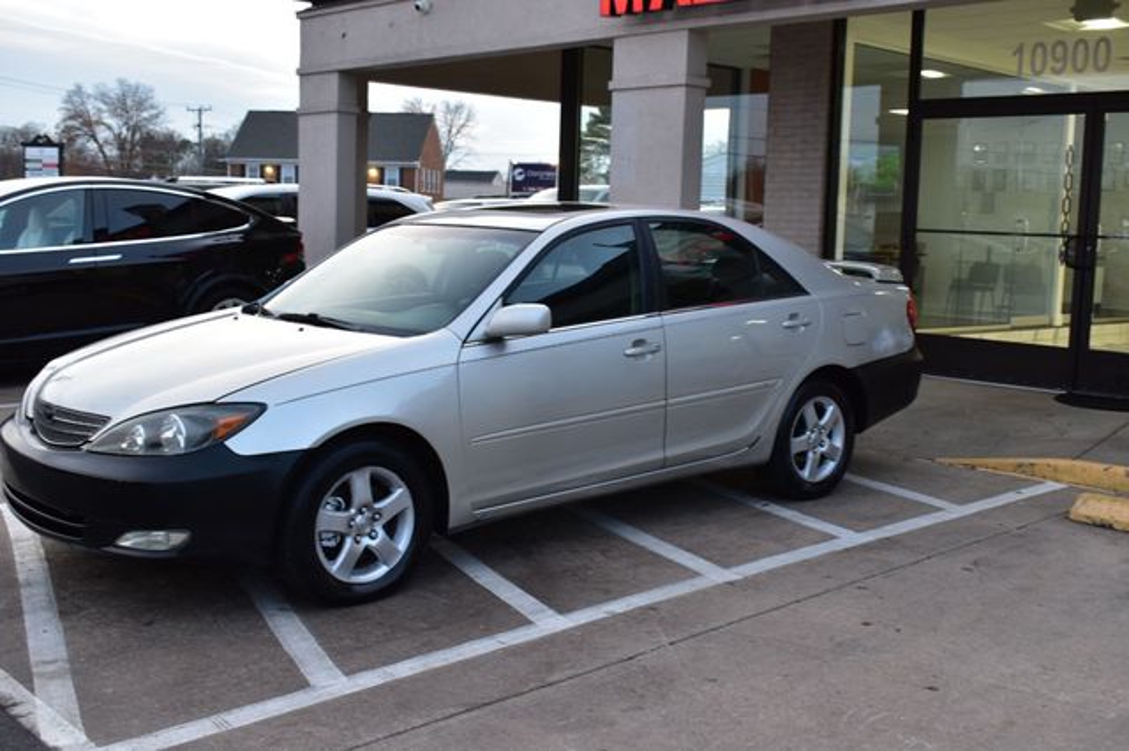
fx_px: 1269
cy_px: 376
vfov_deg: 33.0
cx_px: 564
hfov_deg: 47.9
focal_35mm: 40
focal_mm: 27
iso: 400
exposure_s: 1/40
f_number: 7.1
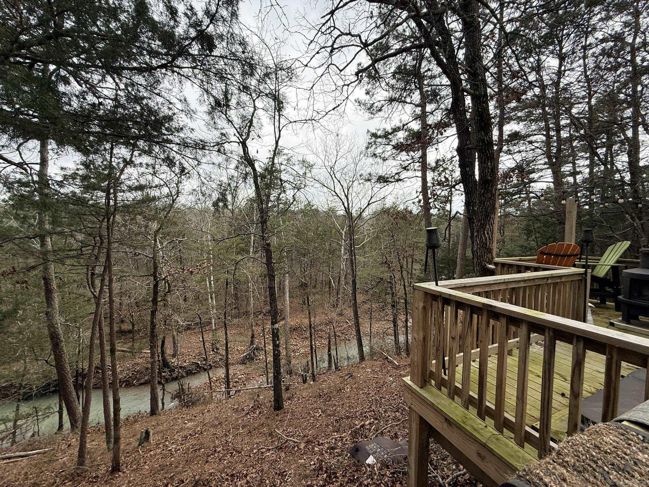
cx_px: 324
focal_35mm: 14
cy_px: 244
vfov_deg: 85.7
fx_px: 262
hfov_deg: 102.1
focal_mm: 2.22
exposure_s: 1/238
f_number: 2.2
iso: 64
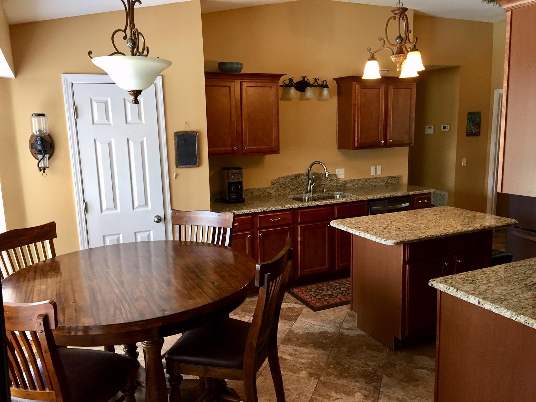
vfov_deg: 48.2
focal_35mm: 29
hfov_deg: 61.7
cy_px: 201
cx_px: 268
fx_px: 449
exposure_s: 1/30
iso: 50
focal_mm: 4.15
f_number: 2.2
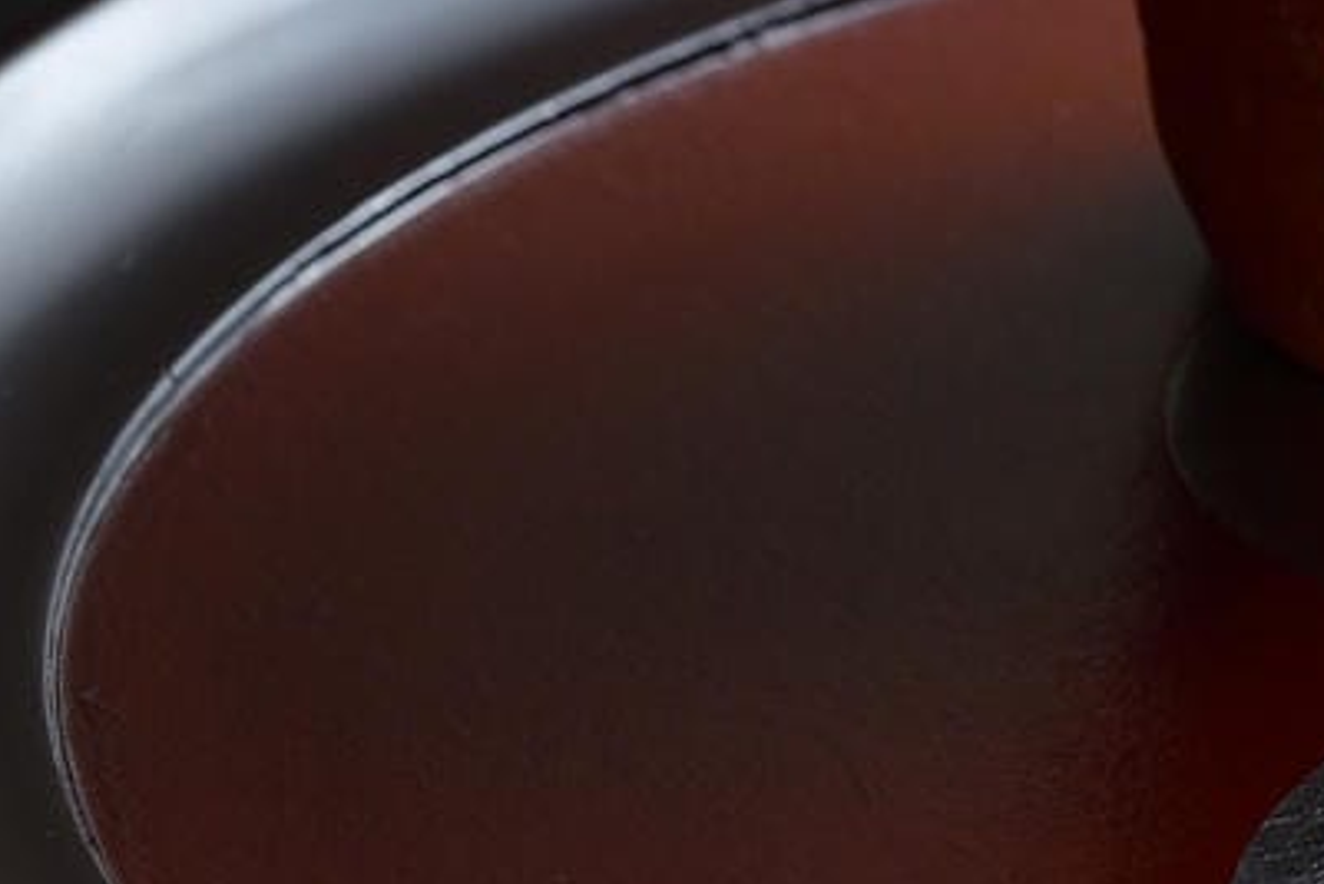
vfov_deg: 3.5
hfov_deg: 5.3
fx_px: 14274
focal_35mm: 388
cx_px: 2175
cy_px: 248
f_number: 6.3
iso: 100
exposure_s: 1/250
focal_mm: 62
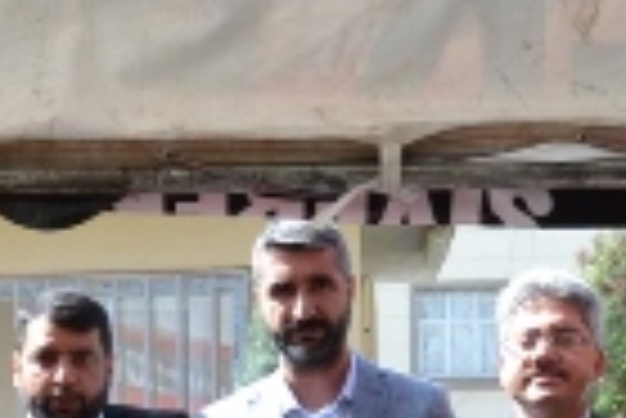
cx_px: 176
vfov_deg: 12.4
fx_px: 1863
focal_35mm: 107
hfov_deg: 19.0
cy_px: 575
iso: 180
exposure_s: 1/125
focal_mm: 22
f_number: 5.6
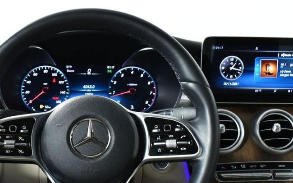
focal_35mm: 53
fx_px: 423
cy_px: 132
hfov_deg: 37.5
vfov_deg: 24.2
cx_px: 82
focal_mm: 22
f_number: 7.1
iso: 800
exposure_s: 1/40
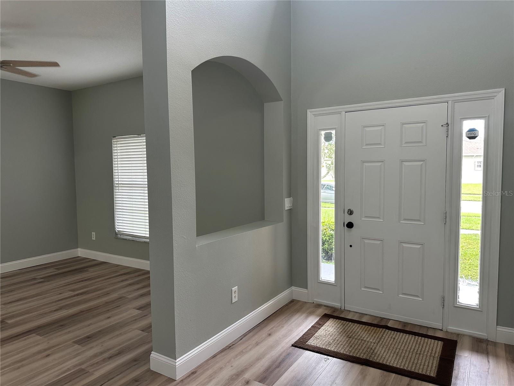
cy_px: 193
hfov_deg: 71.6
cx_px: 257
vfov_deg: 56.8
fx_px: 356
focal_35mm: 24
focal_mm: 6.86
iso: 160
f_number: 1.78
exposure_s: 1/120
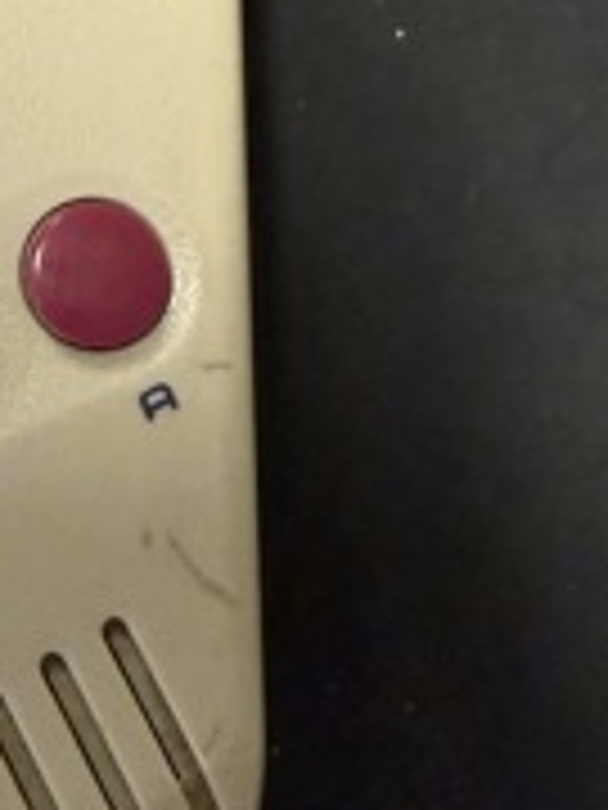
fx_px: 1874
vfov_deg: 23.5
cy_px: 32
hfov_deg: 17.0
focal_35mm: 80
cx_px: -257
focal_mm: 2.22
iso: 200
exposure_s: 1/50
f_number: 2.2
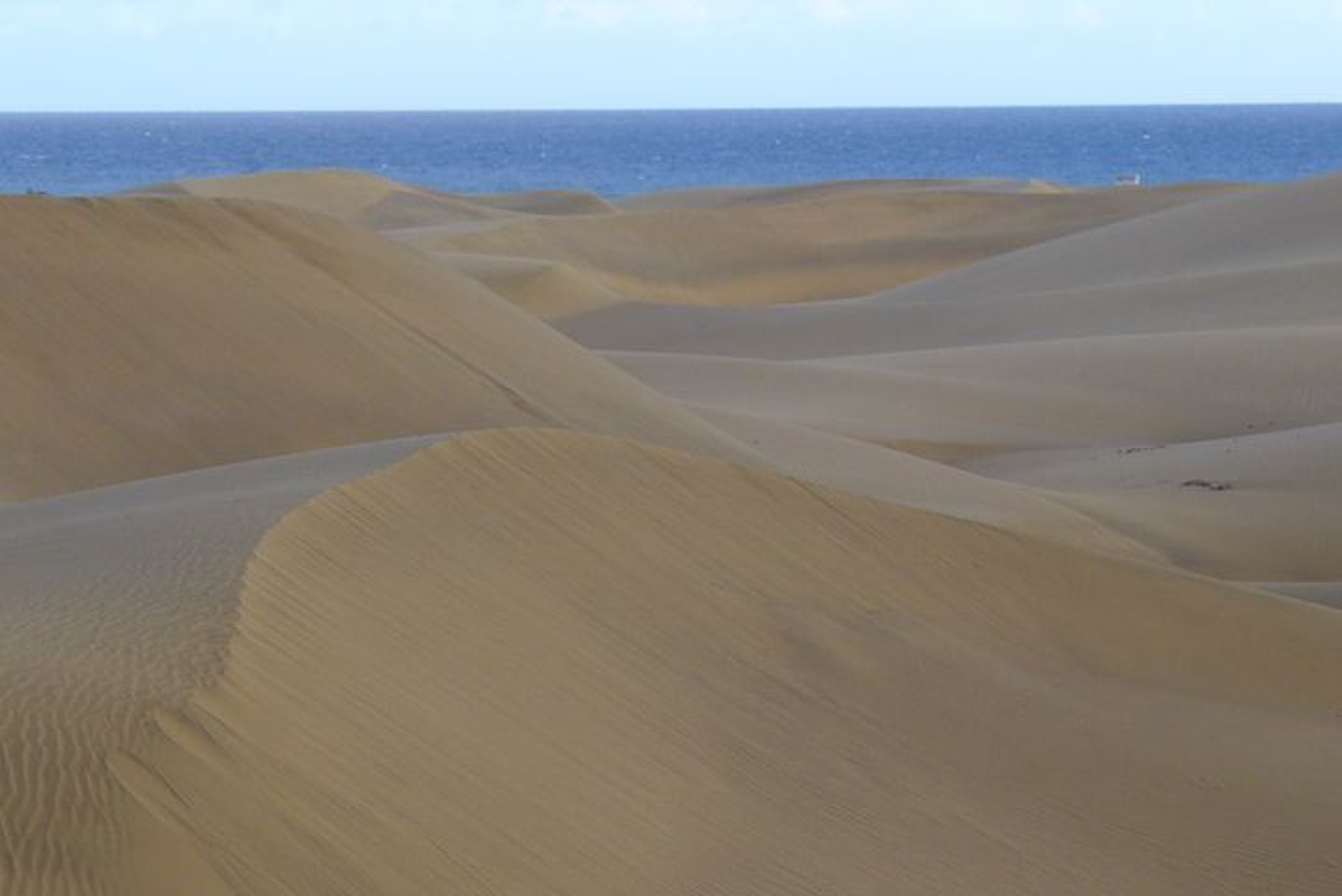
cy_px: 448
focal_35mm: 180
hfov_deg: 11.4
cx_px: 671
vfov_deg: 7.6
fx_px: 6712
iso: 80
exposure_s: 1/400
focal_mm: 17.7
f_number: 2.8
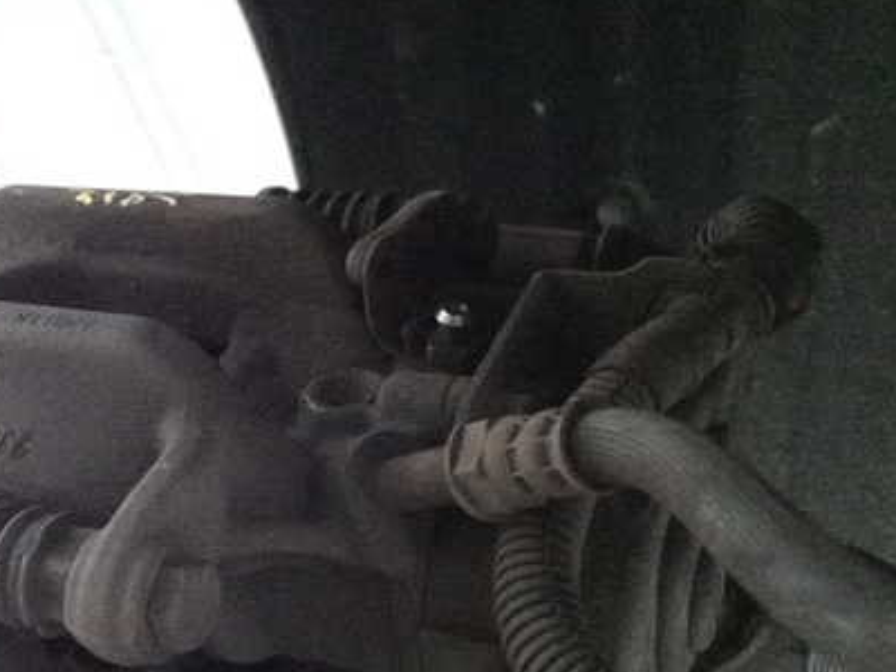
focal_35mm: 45
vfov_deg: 32.1
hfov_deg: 41.4
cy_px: 405
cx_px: 282
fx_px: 1165
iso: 8000
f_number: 2.3
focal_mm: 5.4
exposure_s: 1/125
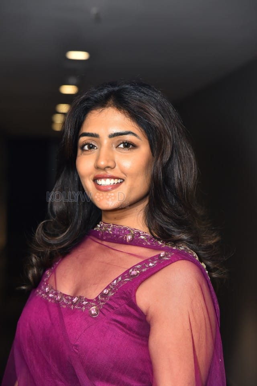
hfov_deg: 11.4
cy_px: 193
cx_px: 128
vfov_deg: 17.1
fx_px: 1285
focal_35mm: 120
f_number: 5
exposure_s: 1/125
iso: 1600
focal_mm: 120
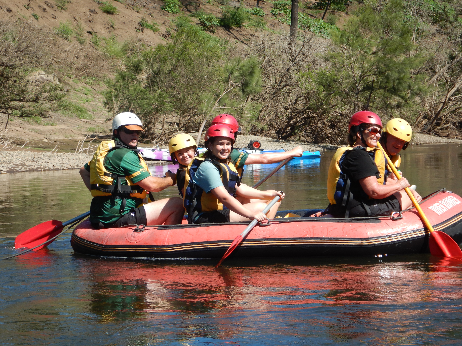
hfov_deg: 19.4
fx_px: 1348
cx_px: 231
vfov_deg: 14.6
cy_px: 173
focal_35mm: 101
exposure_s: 1/500
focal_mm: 18.1
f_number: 4.8
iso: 125
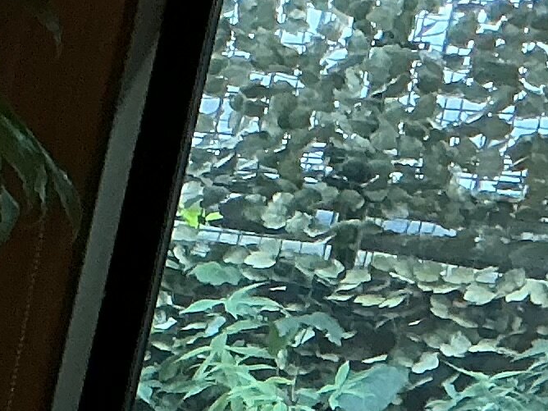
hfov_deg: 9.3
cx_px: -1017
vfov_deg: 7.6
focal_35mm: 175
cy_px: 1180
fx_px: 2770
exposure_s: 1/60
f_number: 1.8
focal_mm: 3
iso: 80
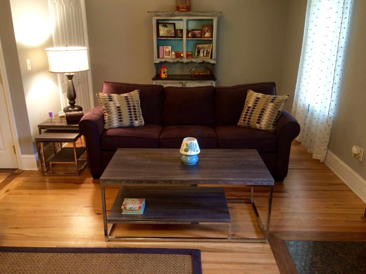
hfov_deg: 61.7
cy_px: 137
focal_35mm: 29
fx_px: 307
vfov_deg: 48.2
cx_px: 183
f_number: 2.2
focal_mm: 4.15
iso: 160
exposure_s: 1/30
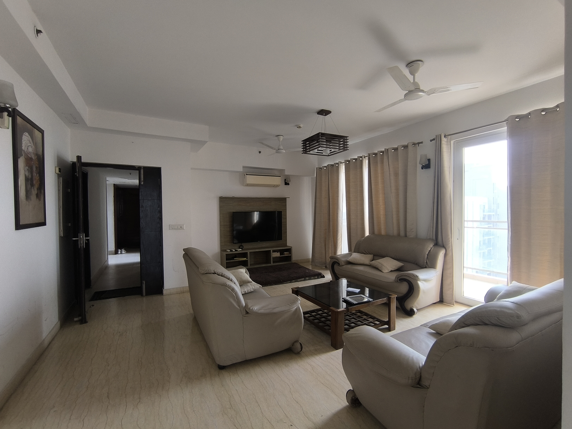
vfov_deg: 78.1
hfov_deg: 94.5
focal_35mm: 16
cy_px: 214
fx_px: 264
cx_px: 286
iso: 80
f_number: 2.2
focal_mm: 1.65
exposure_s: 1/100
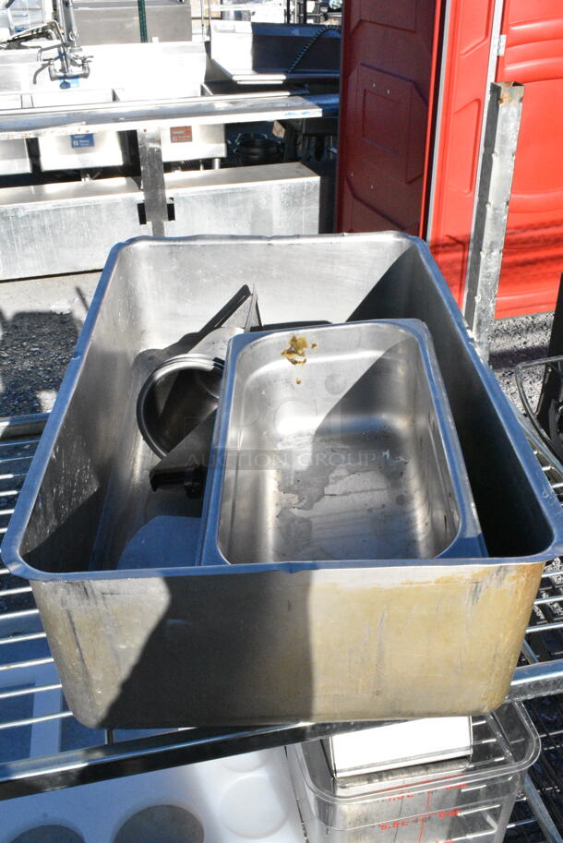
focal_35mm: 36
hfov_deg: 36.9
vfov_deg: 53.1
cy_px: 422
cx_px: 282
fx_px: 843
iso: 6400
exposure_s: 1/1600
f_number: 25
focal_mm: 24
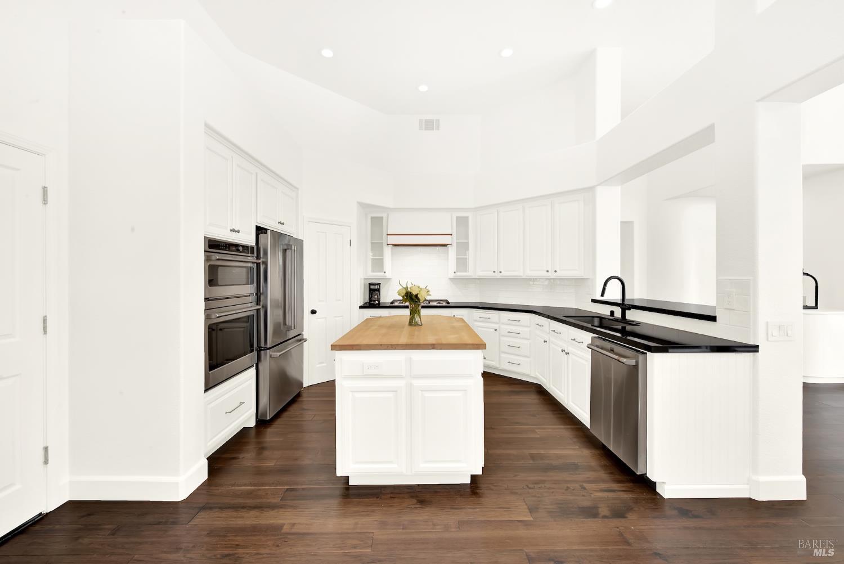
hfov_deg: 104.2
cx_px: 422
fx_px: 328
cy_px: 282
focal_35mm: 14
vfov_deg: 81.3
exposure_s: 1/2
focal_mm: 14
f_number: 14
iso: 100
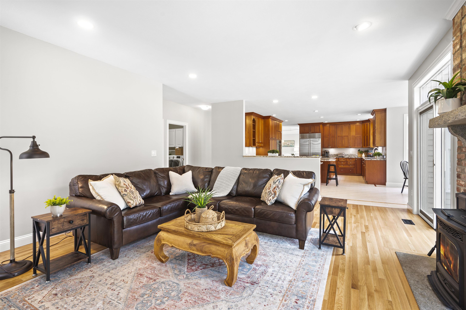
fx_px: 220
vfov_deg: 70.3
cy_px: 155
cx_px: 233
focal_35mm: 17
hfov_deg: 93.3
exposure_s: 1.3
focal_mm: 17
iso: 250
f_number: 7.1
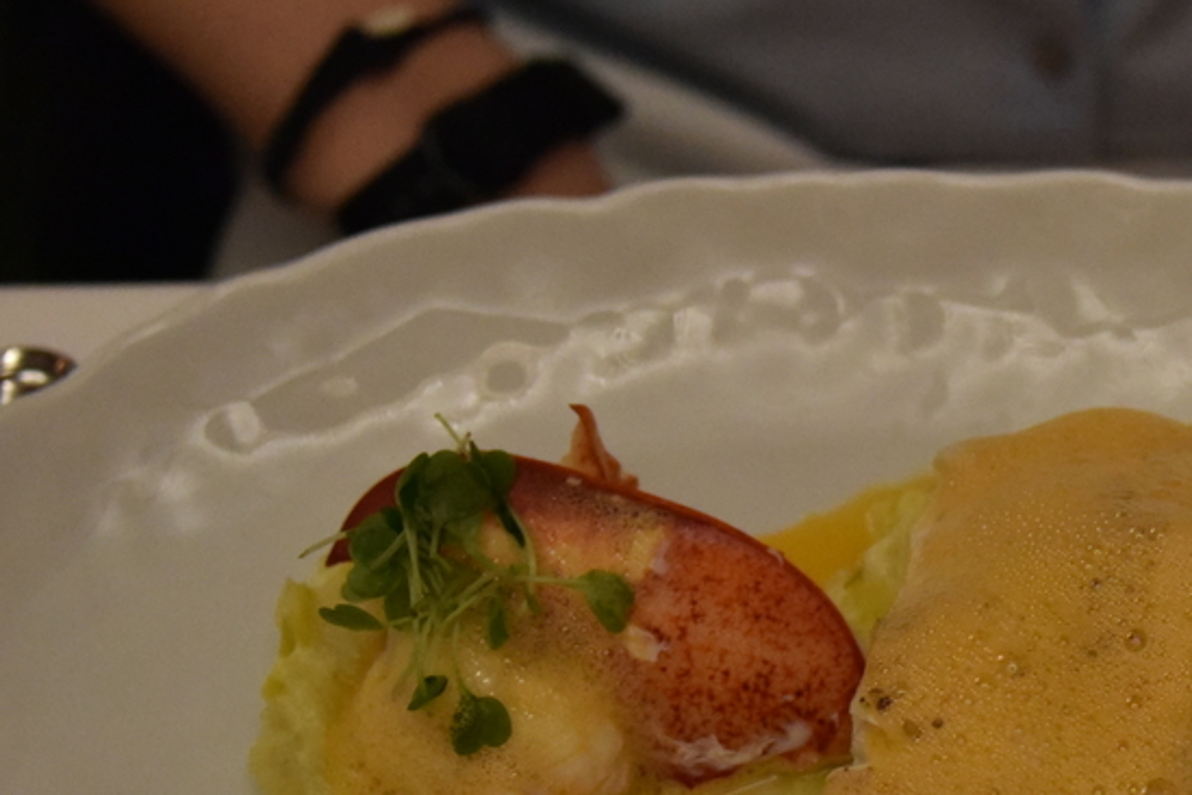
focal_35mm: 112
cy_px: 580
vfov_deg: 12.2
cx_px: 1070
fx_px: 3708
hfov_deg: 18.0
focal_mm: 48
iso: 5000
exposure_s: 1/100
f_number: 4.2
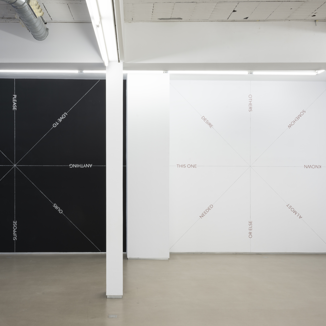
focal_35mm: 31
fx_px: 330
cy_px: 165
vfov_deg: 52.5
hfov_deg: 51.9
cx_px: 120
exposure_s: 1.6
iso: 64
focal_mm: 24
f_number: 16
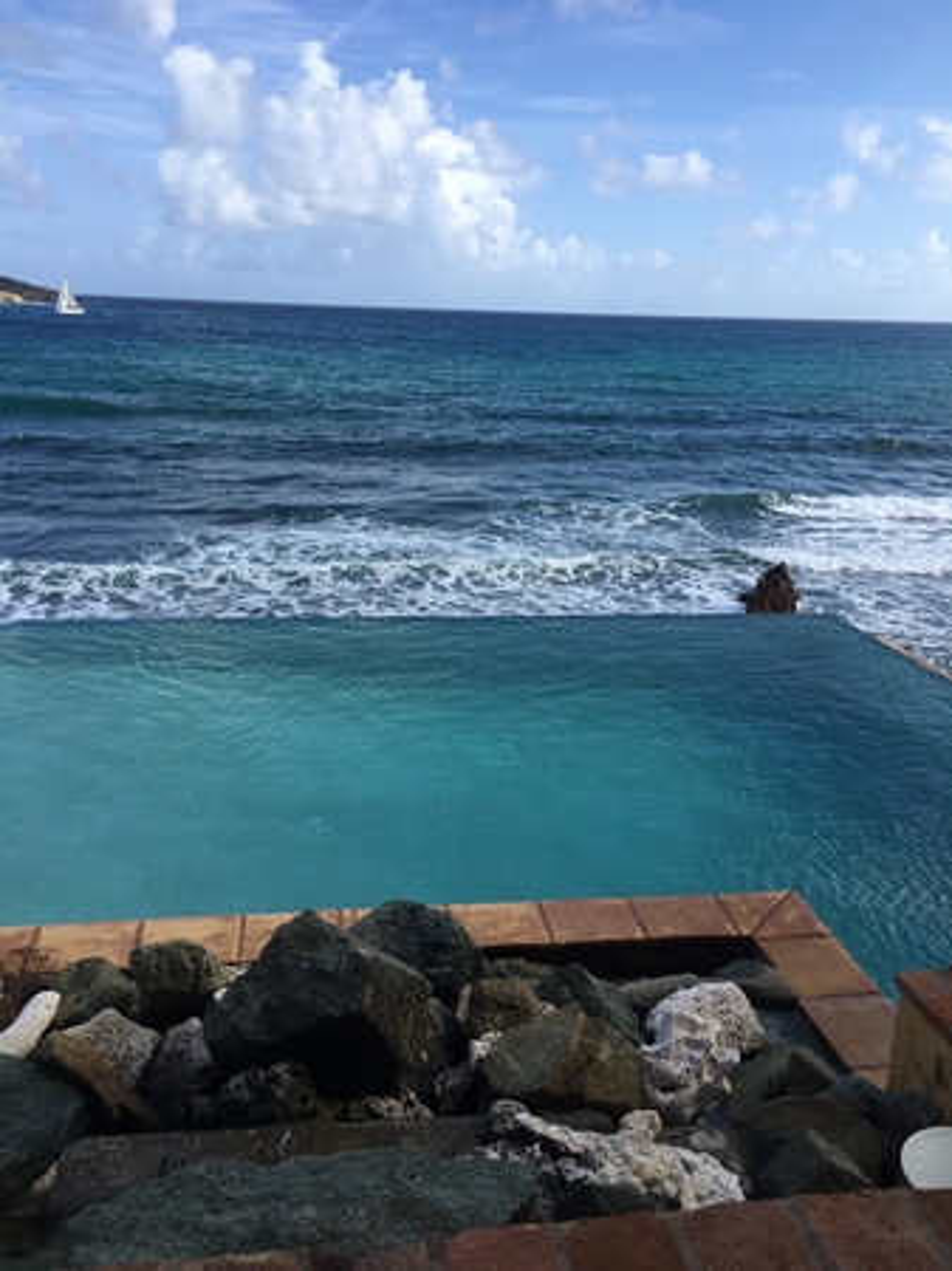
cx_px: 476
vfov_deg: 61.7
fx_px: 1064
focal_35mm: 29
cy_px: 636
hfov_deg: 48.2
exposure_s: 1/1508
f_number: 2.2
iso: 25
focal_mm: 4.15
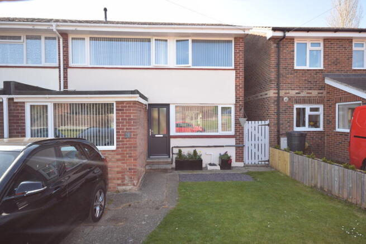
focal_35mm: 21
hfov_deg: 81.2
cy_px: 122
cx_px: 183
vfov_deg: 59.5
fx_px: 214
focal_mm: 14
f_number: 5.6
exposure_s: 1/125
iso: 140
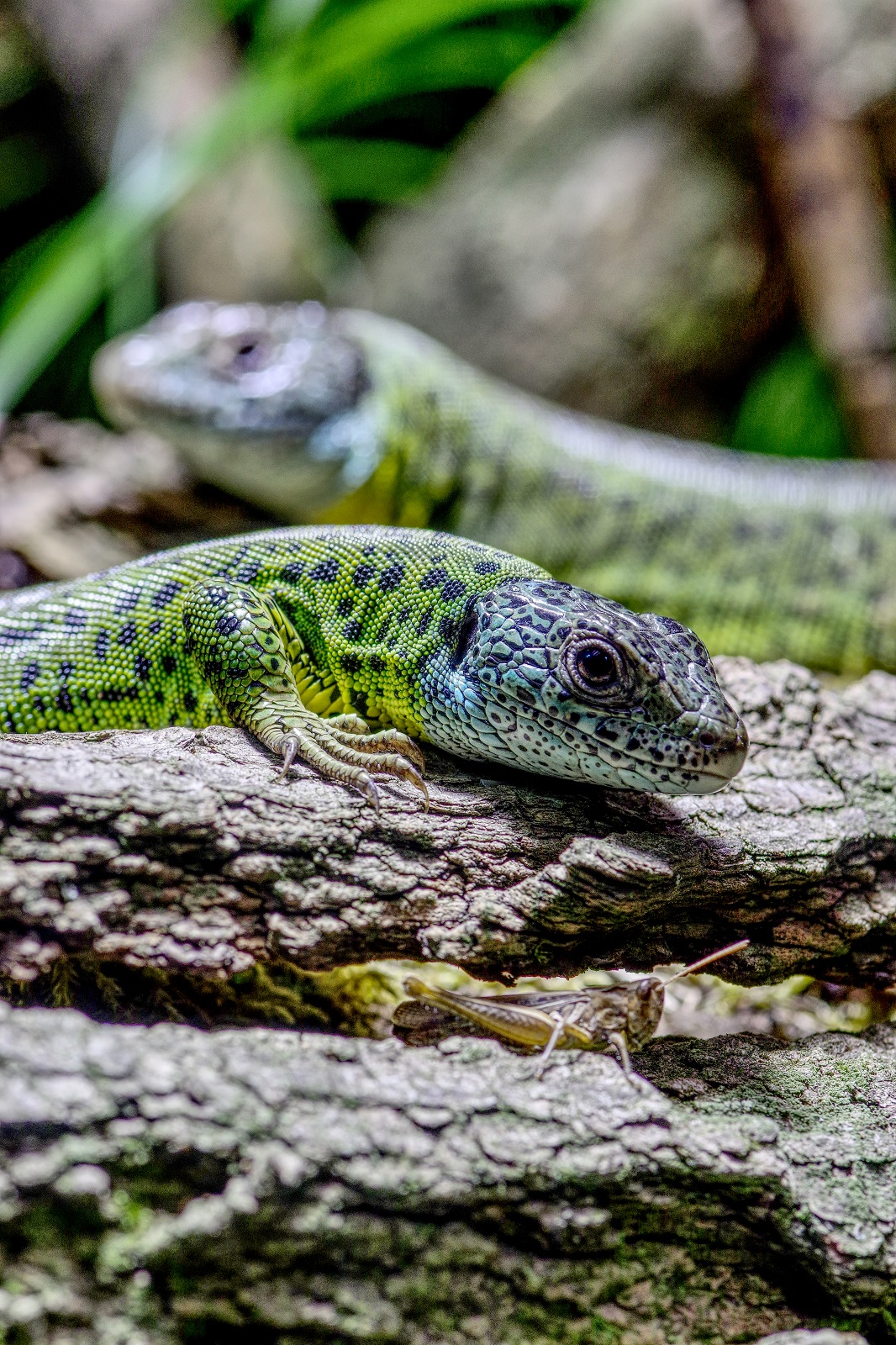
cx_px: 448
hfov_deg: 8.7
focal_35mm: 157
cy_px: 672
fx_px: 5863
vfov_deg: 13.1
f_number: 7.1
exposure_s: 1/160
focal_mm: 105
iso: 400
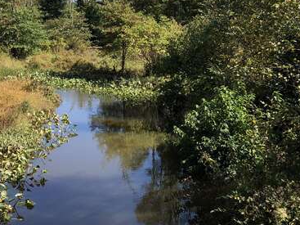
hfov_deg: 31.3
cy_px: 38
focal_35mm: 61
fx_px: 528
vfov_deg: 23.6
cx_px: 86
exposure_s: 1/906
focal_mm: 4
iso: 20
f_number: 1.8
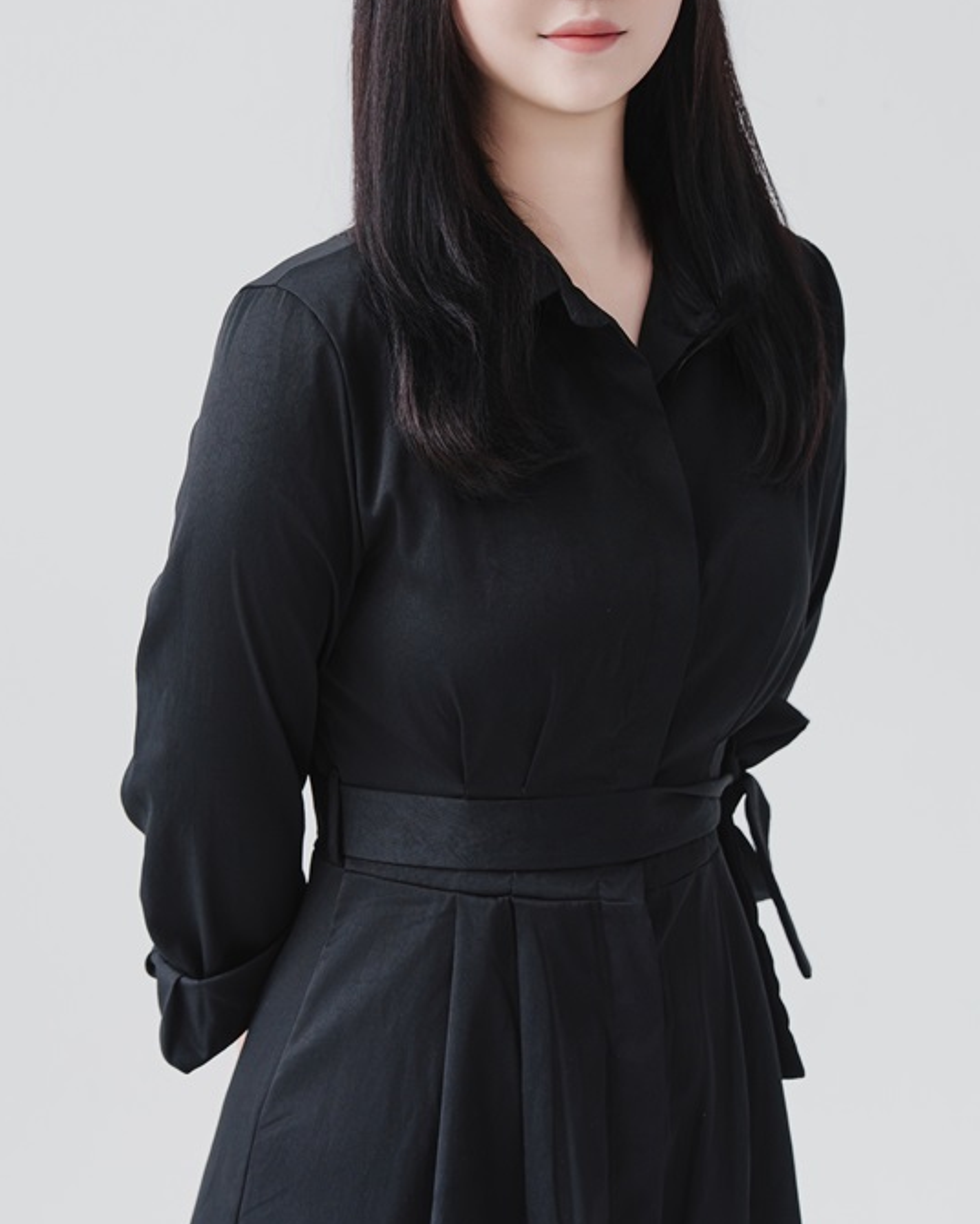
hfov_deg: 15.7
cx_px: 527
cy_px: 437
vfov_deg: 19.5
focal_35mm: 98
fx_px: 3553
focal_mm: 70
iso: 500
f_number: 5
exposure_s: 1/125
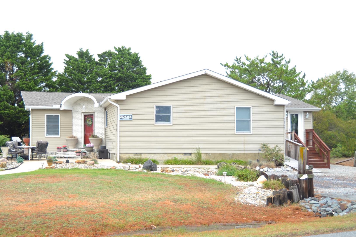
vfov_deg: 29.8
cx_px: 140
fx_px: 445
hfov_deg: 43.4
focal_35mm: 45
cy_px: 138
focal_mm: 24
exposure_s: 1/250
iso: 100
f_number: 8
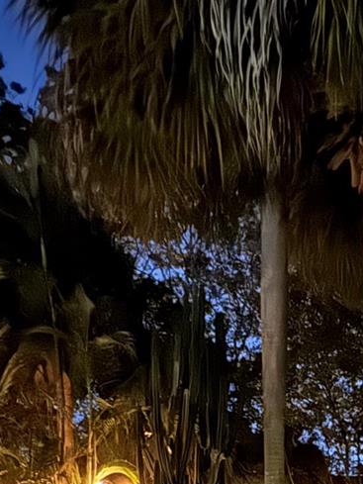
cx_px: 364
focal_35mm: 44
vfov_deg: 34.2
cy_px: 586
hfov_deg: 30.5
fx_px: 615
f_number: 2.2
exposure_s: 1/4
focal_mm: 2.22
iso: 2500
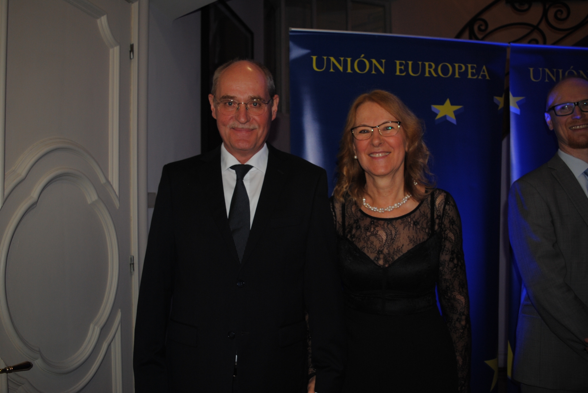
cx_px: 294
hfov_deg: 59.4
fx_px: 515
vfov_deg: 41.8
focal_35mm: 32
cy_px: 196
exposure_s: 1/60
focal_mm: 21
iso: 200
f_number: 3.8
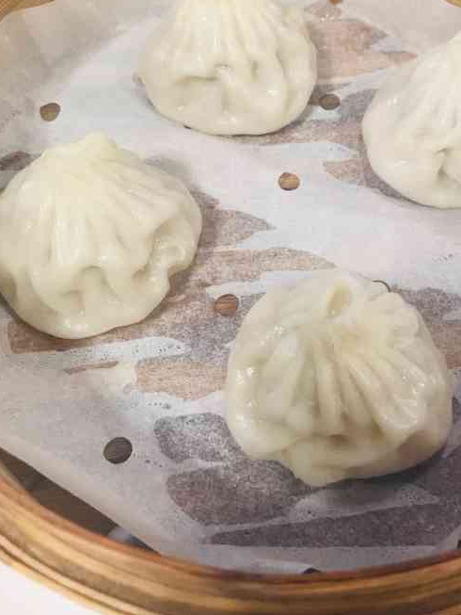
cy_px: 251
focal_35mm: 40
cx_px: 310
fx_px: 710
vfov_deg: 46.6
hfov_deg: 35.6
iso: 40
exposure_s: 1/17
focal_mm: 3.99
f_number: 1.8
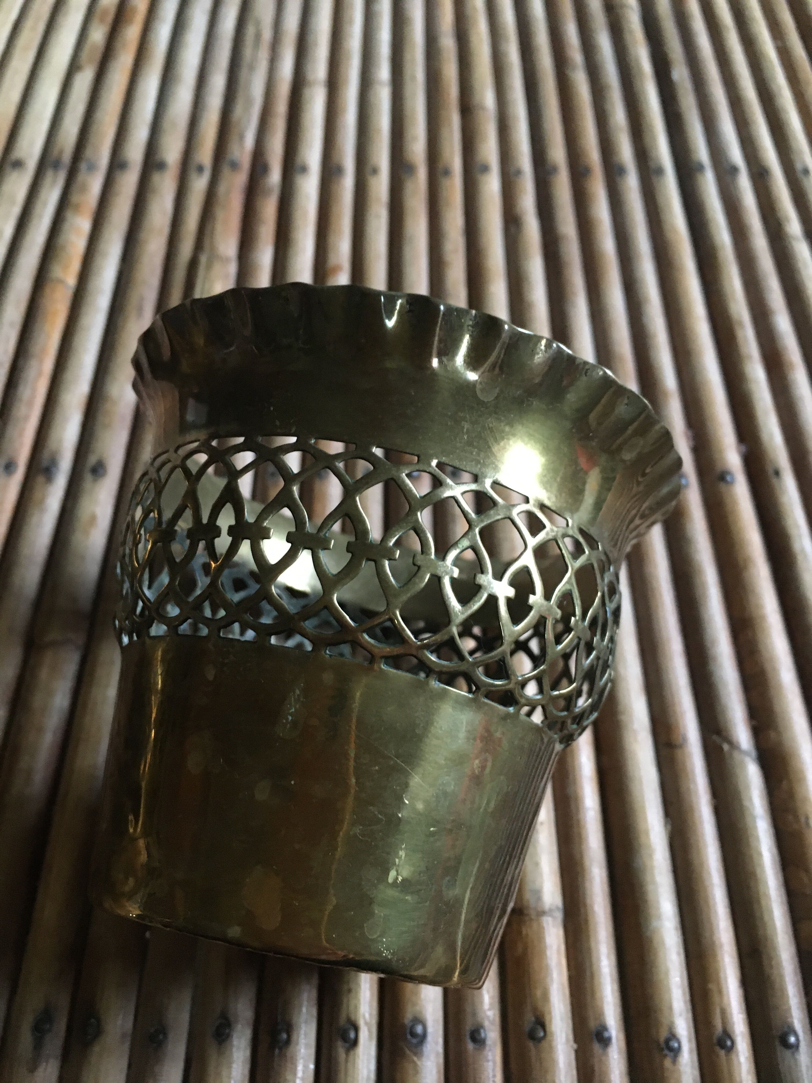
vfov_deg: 61.7
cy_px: 542
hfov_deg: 48.2
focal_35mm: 29
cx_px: 406
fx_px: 907
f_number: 2.2
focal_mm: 4.15
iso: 400
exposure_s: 1/17
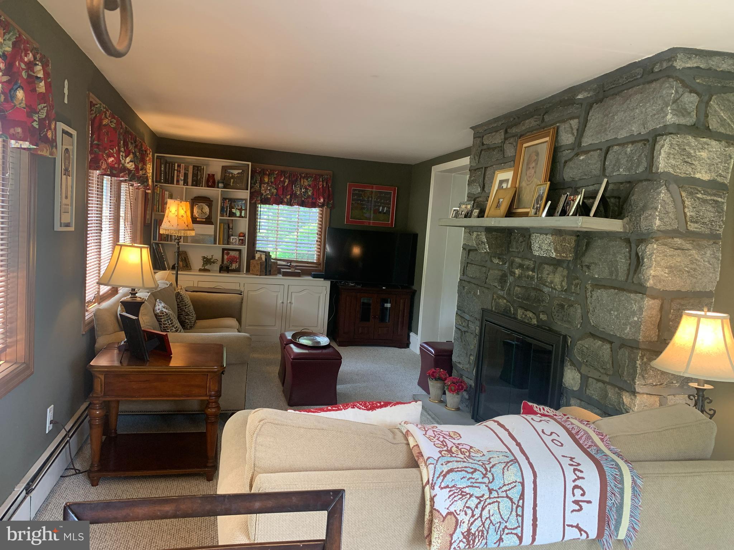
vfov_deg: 53.1
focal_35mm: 26
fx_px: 551
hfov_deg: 67.3
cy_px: 275
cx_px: 367
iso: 80
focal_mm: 4.25
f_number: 1.8
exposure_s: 1/60
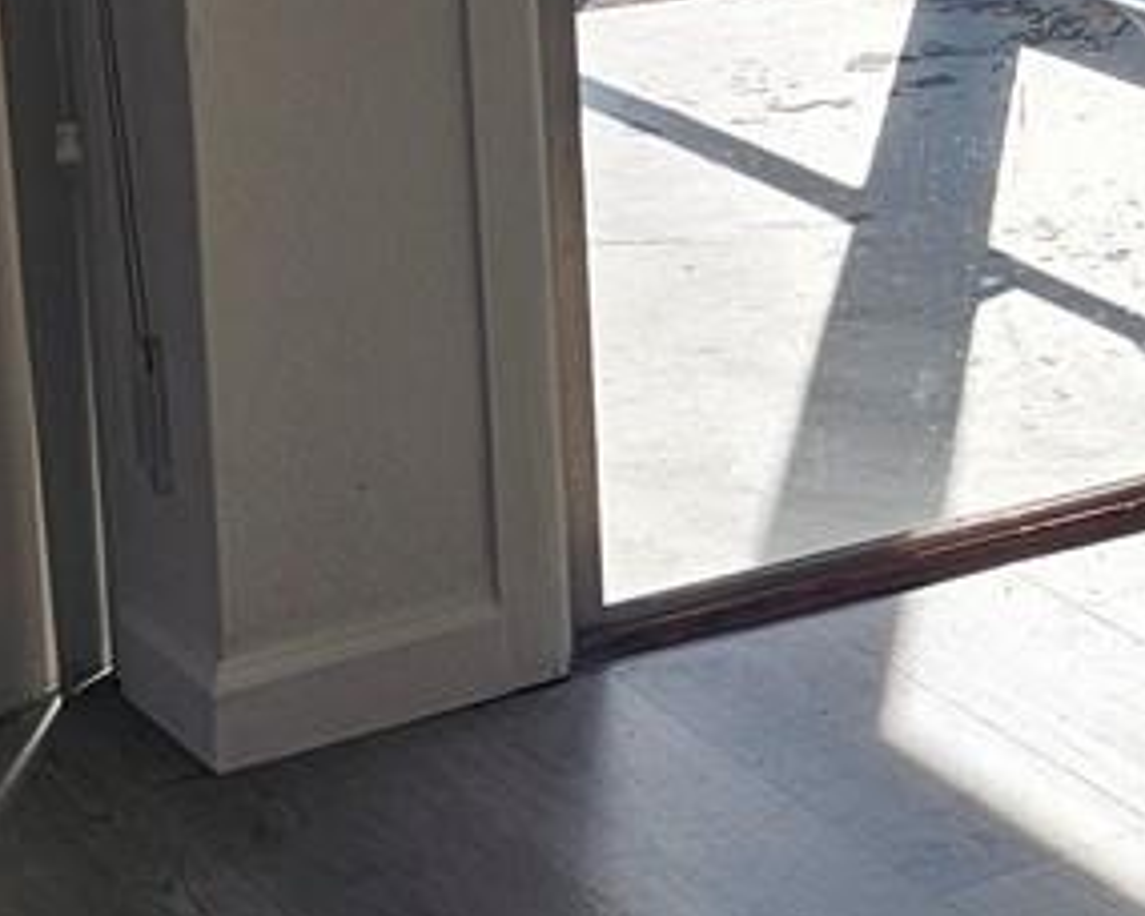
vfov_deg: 11.8
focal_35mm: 126
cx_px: 2017
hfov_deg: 13.7
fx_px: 4270
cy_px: -378
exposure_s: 1/409
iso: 20
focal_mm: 6.3
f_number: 1.7
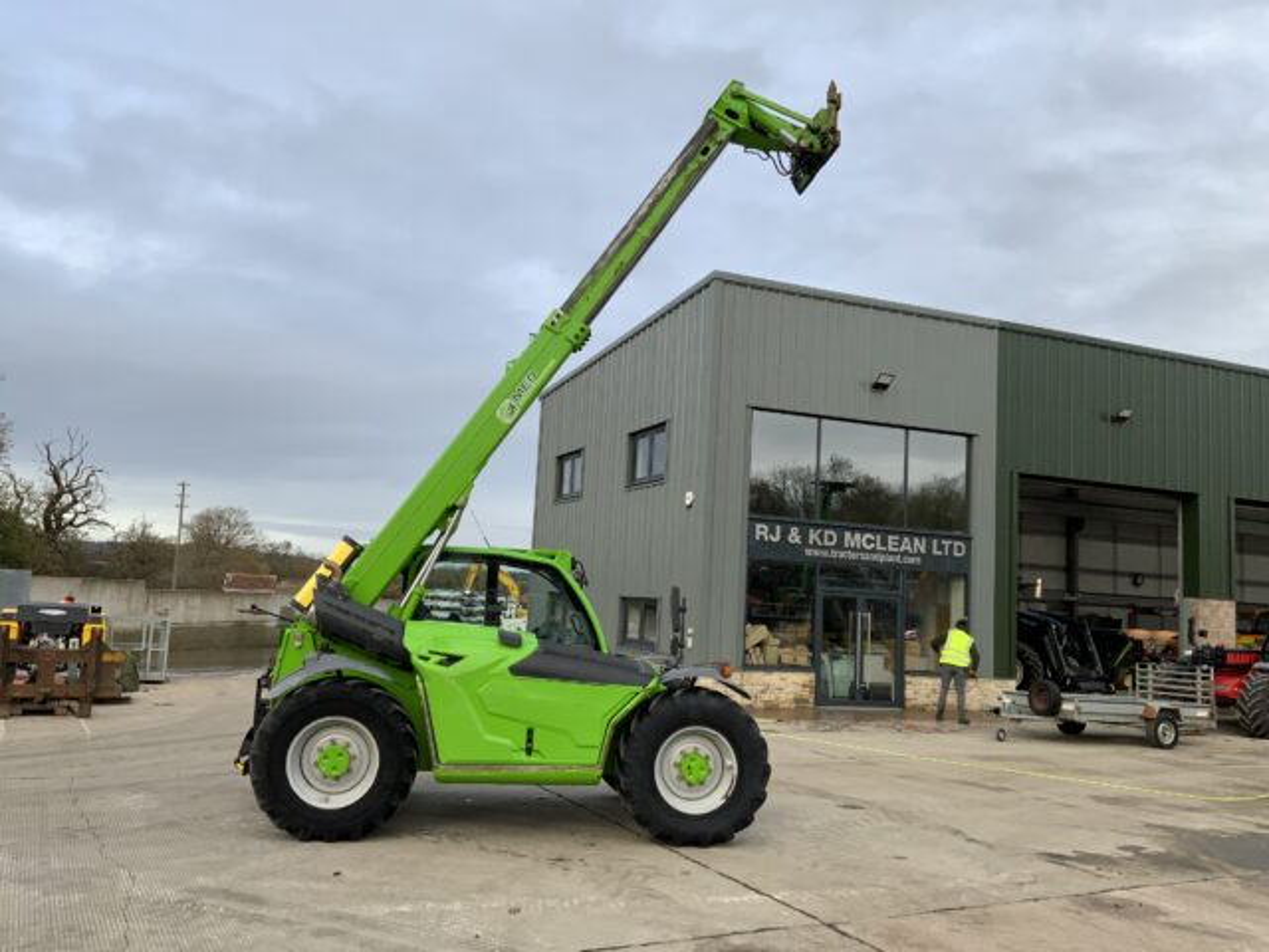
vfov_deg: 48.2
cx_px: 634
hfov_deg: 61.7
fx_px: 1063
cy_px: 476
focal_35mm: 29
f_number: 1.8
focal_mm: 3
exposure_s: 1/391
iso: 16
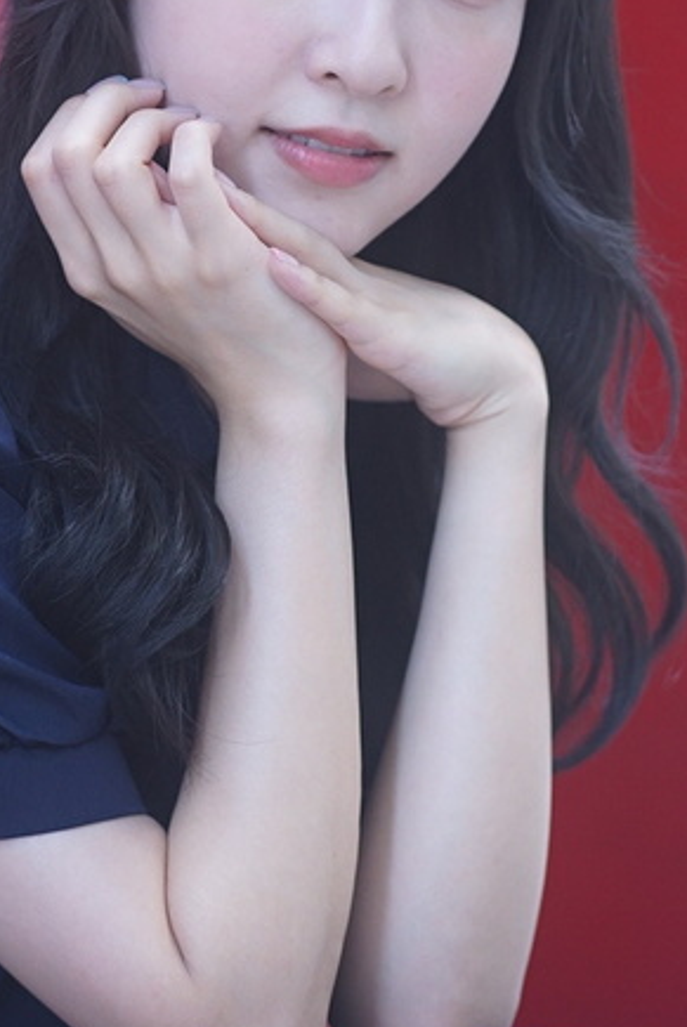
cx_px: 191
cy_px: 272
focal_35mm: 211
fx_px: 6025
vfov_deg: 9.7
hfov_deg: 6.5
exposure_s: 1/100
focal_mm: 85
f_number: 2.8
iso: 640
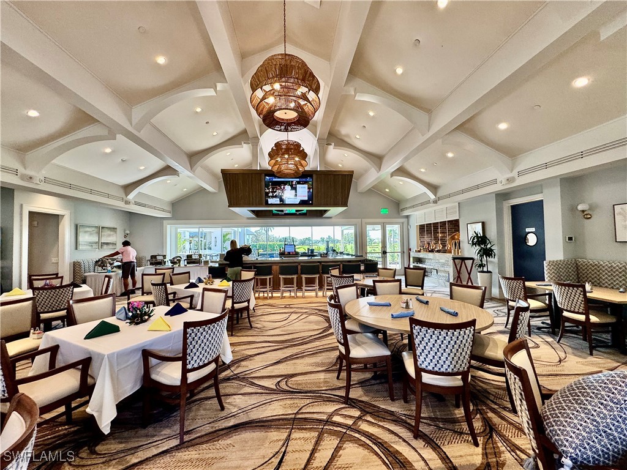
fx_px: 254
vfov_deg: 85.7
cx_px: 314
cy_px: 235
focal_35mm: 14
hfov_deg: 102.1
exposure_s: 1/120
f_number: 2.2
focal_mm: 2.22
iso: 160
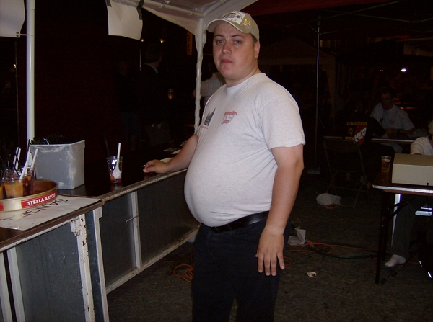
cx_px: 216
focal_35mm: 36
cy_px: 161
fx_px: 449
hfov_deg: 51.5
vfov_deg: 39.5
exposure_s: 1/60
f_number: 2.8
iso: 200
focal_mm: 6
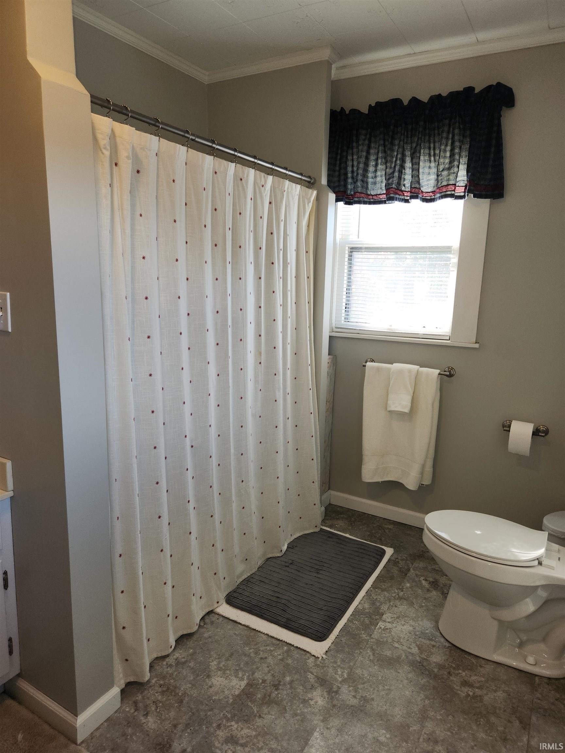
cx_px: 282
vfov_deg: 73.9
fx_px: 501
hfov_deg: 58.9
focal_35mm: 23
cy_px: 376
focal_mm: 5.4
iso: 32
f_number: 1.8
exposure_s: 1/60
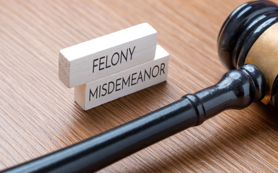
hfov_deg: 19.1
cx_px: 144
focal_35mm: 109
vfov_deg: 12.0
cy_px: 79
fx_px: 826
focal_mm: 66
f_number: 5.6
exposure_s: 1/60
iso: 100
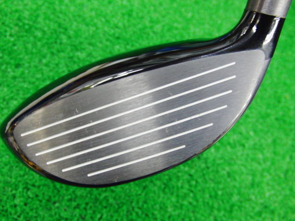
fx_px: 315
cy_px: 110
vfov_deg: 38.7
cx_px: 148
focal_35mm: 37
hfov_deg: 50.1
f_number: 3.6
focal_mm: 6.42
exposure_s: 1/15
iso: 400
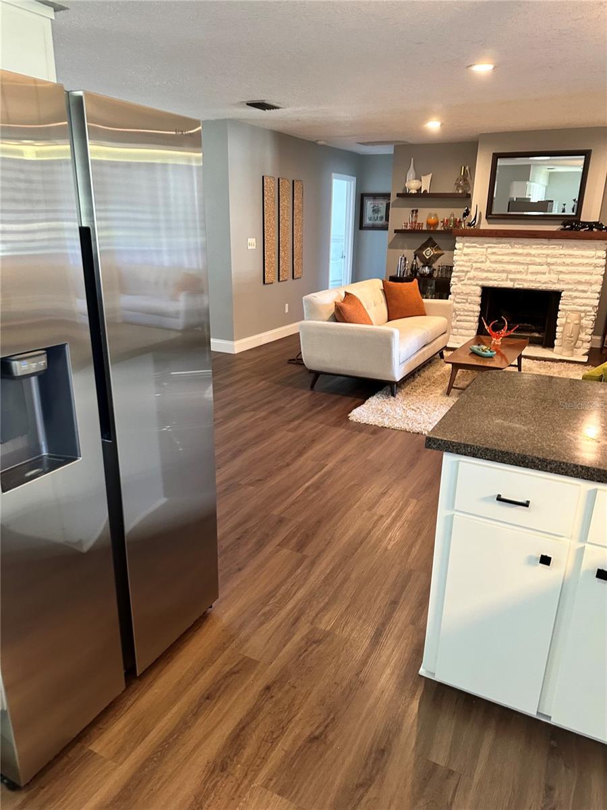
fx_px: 561
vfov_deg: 71.6
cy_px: 405
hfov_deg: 56.8
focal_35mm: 24
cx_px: 304
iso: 400
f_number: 1.78
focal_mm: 6.86
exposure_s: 1/60
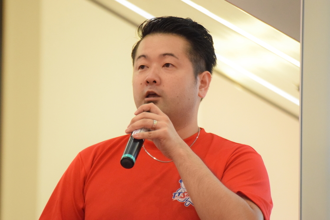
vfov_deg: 3.5
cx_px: 165
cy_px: 110
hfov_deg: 5.3
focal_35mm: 390
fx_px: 3573
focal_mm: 260
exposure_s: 1/125
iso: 6400
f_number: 5.6
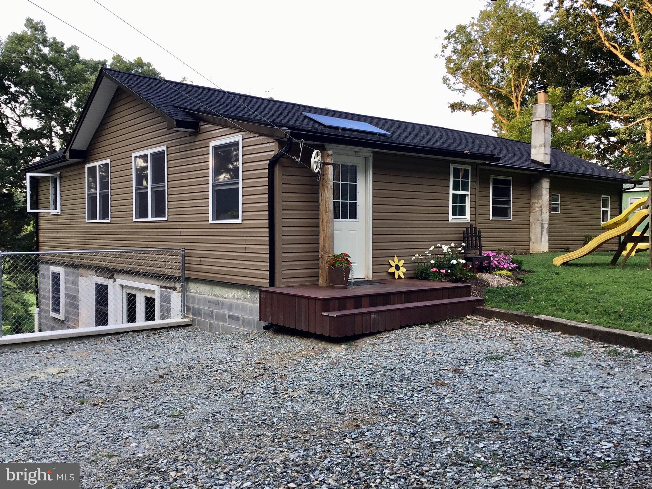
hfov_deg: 58.4
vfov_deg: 45.4
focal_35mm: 31
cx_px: 326
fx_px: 584
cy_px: 244
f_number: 2.4
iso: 25
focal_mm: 3.3
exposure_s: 1/60
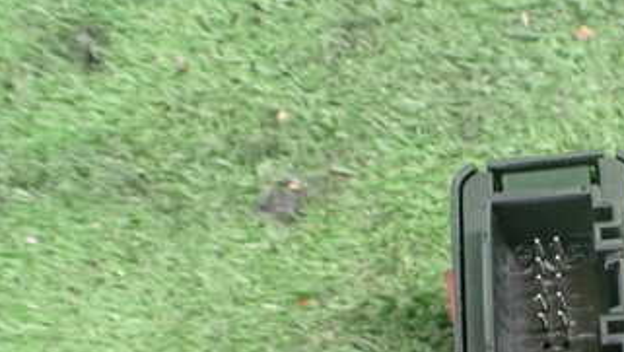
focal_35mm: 61
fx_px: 1010
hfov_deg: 32.4
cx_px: 579
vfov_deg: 19.3
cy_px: 338
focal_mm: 5.4
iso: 1000
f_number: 2.3
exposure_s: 1/30
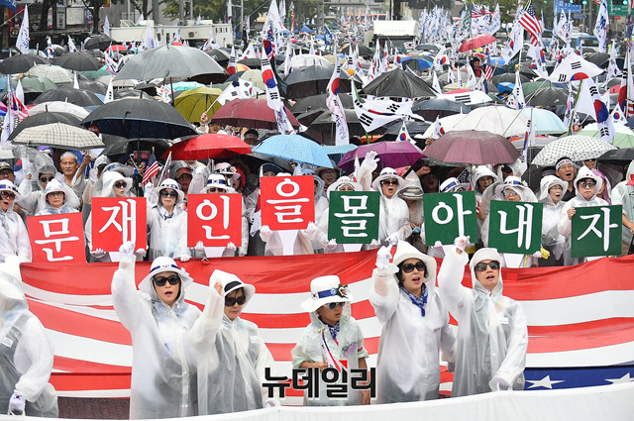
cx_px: 317
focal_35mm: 80
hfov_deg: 25.4
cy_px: 210
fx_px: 1407
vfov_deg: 17.0
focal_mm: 80
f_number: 5
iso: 250
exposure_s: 1/320
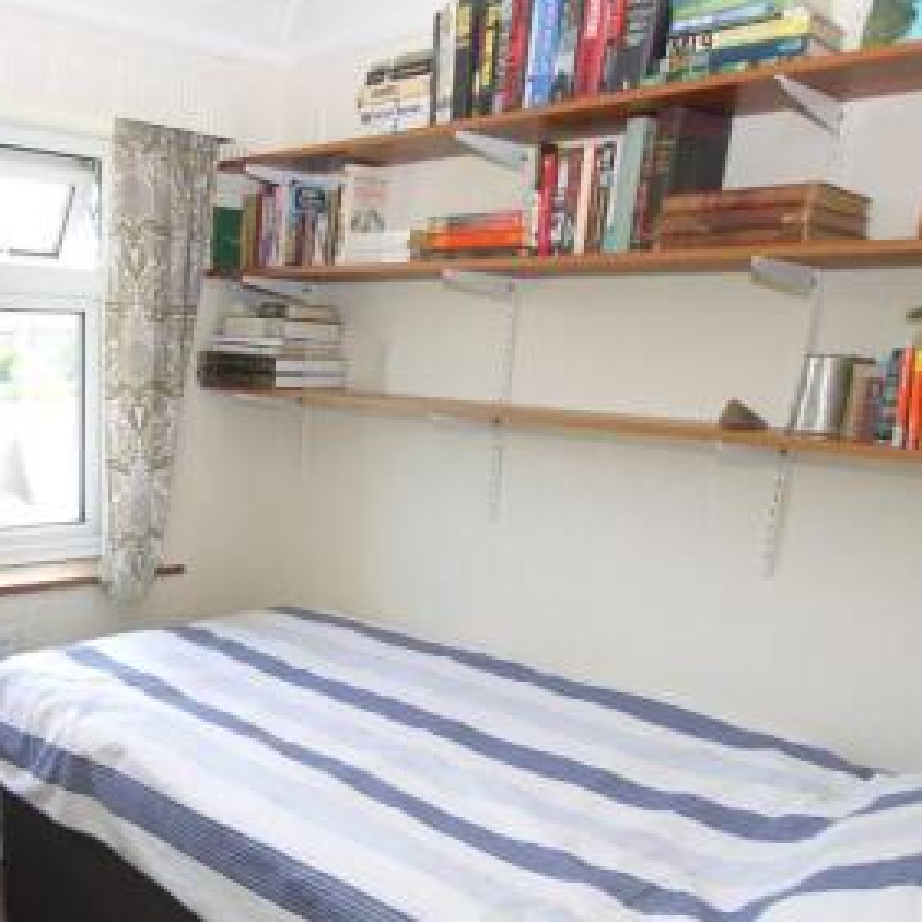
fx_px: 994
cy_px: 589
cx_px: 208
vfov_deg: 49.2
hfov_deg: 47.5
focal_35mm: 33
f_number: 4
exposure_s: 1/100
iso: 100
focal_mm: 9
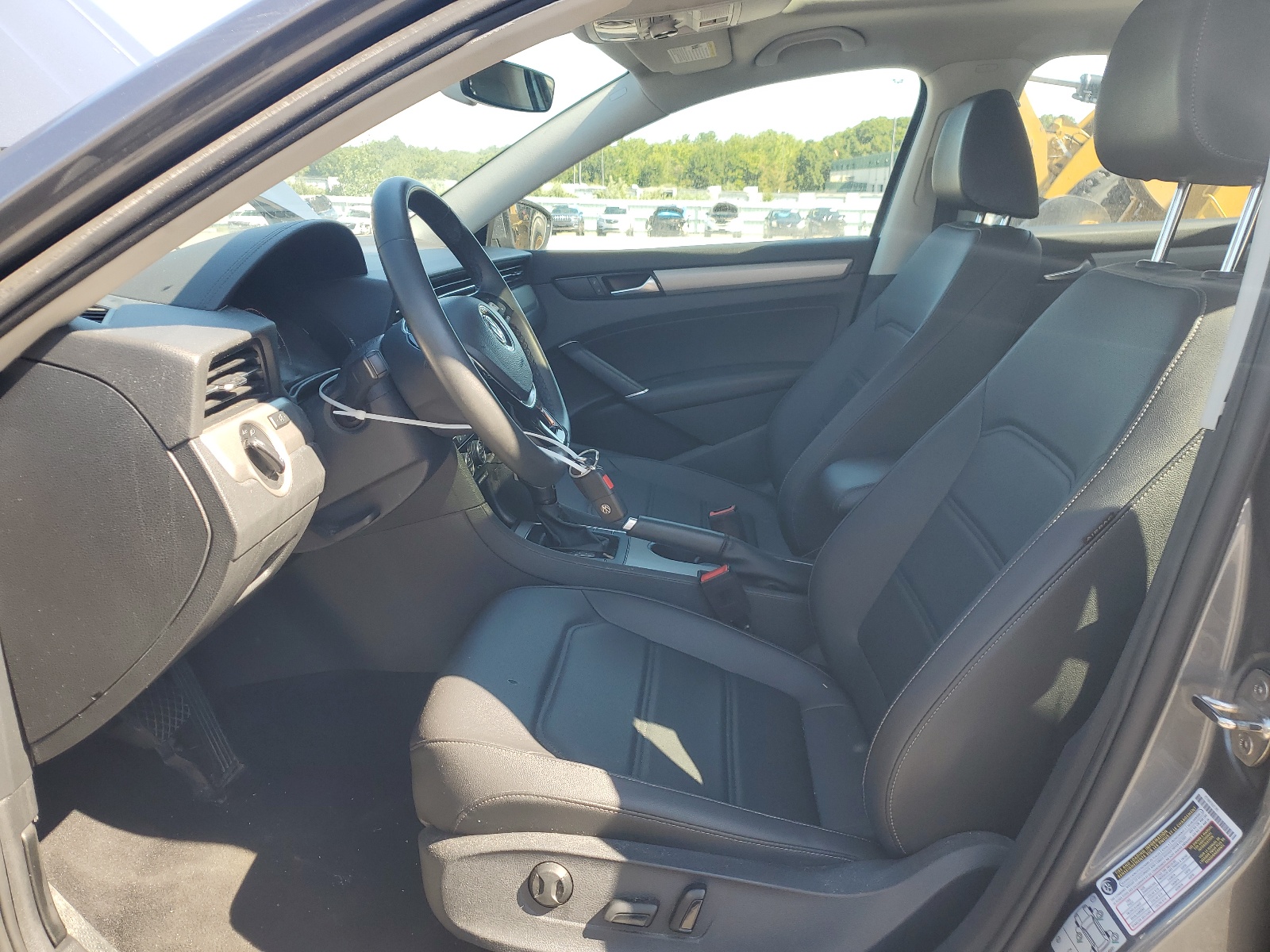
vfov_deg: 53.1
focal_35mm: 26
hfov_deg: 67.3
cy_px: 476
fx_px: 954
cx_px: 635
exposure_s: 1/312
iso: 50
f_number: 1.5
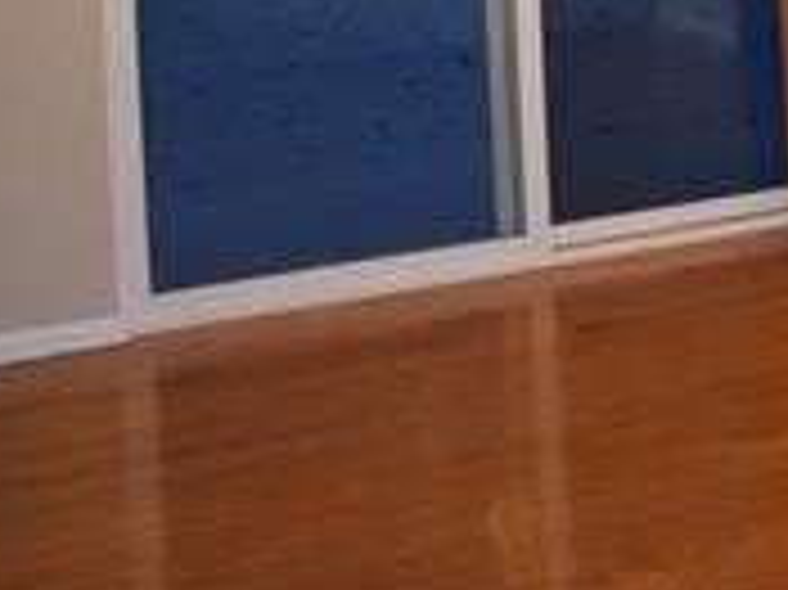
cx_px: 1369
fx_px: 2161
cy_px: -342
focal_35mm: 95
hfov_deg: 17.3
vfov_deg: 14.3
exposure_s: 1/100
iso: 800
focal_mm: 18
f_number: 5
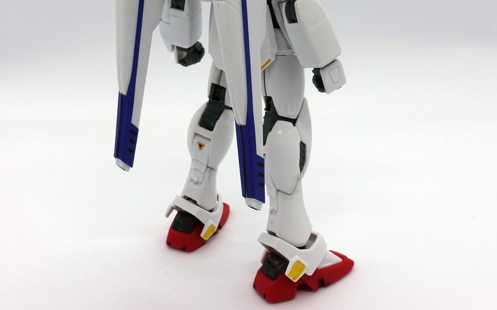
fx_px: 596
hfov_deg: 45.3
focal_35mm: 44
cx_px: 263
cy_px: 73
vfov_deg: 28.7
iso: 125
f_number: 11
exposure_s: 1/15
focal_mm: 10.89
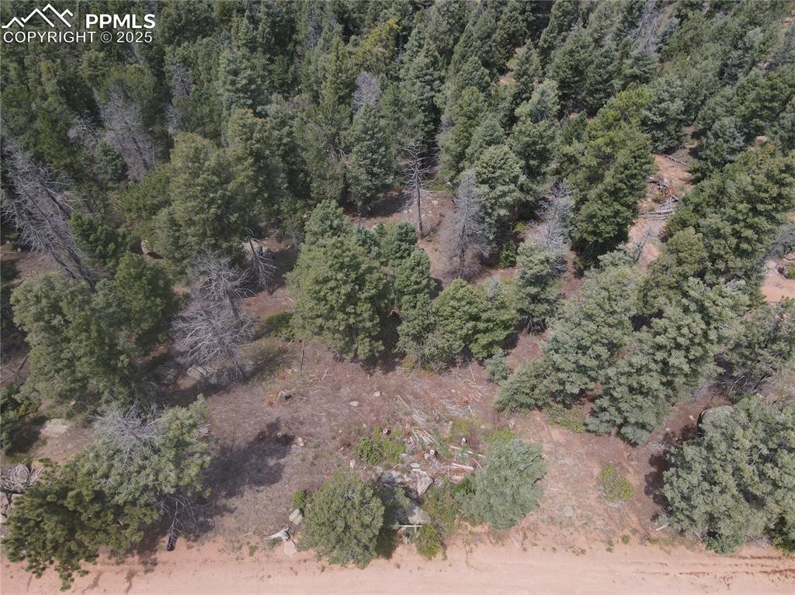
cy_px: 298
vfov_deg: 56.8
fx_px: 551
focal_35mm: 24
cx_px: 398
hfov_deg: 71.6
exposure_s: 1/15
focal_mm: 4.5
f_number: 2.8
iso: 100
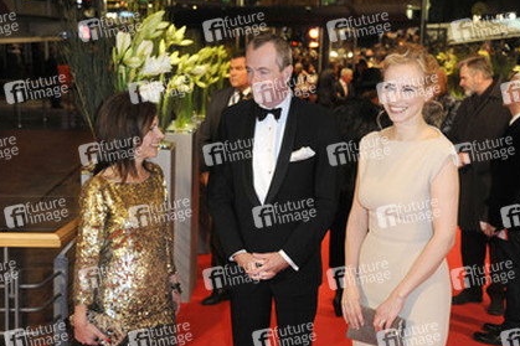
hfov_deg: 35.6
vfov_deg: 24.2
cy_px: 182
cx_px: 251
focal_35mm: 56
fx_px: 809
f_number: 5.6
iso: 3200
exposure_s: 1/200
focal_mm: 52
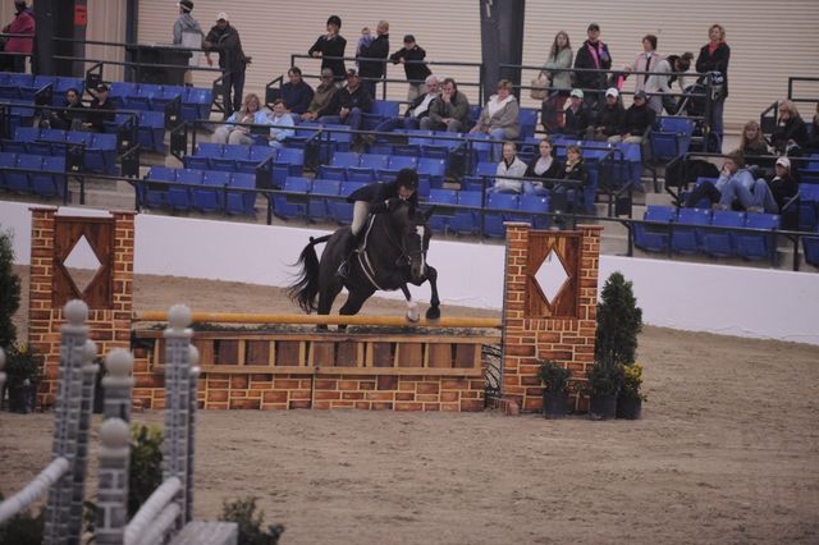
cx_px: 410
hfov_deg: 10.3
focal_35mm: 200
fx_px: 4547
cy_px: 272
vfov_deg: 6.9
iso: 5000
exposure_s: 1/400
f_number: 2.8
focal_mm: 200
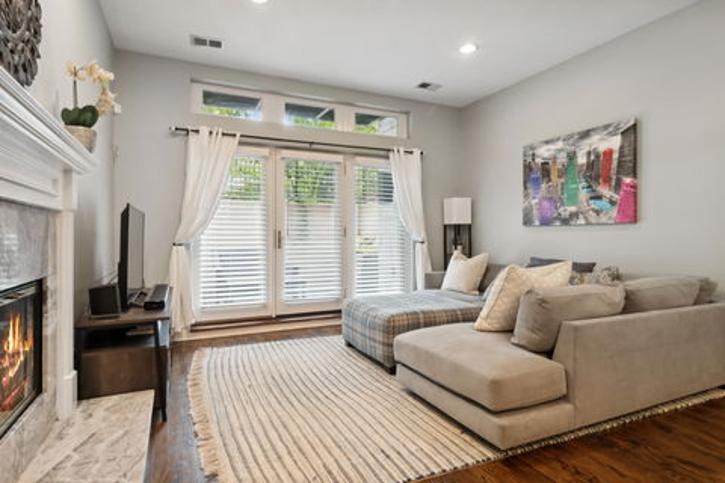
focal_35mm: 18
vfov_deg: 67.4
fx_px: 362
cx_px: 362
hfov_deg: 90.0
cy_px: 242
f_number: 8
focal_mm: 12
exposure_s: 1/8
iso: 200
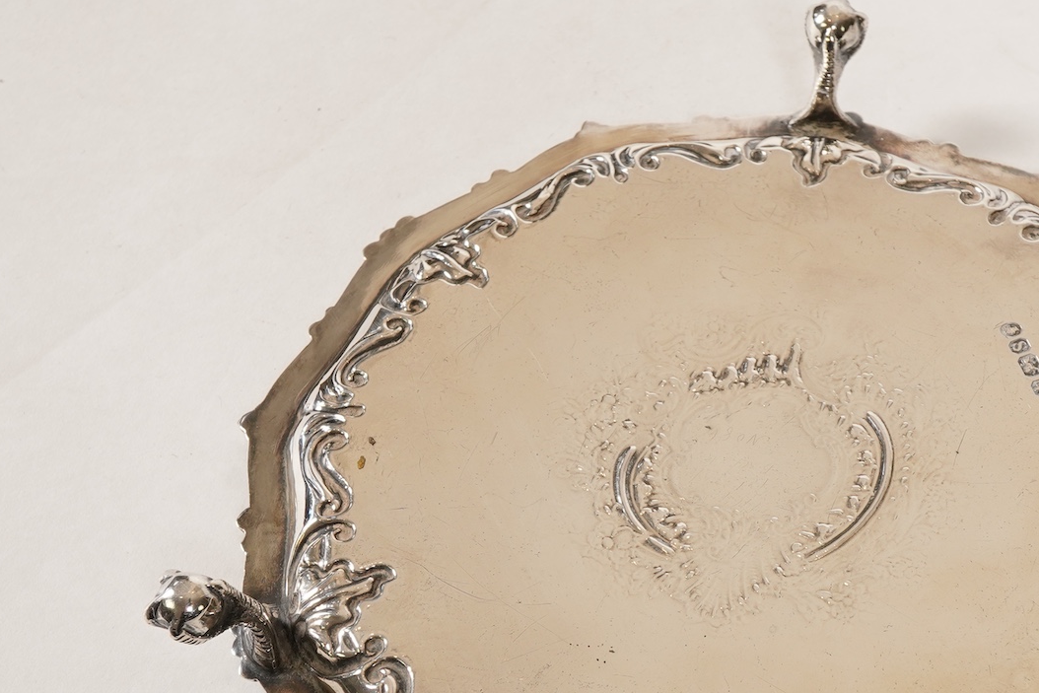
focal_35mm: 72
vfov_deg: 18.9
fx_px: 2078
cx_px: 679
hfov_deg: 27.9
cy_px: 475
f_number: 16
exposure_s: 1/125
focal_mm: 30
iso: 400
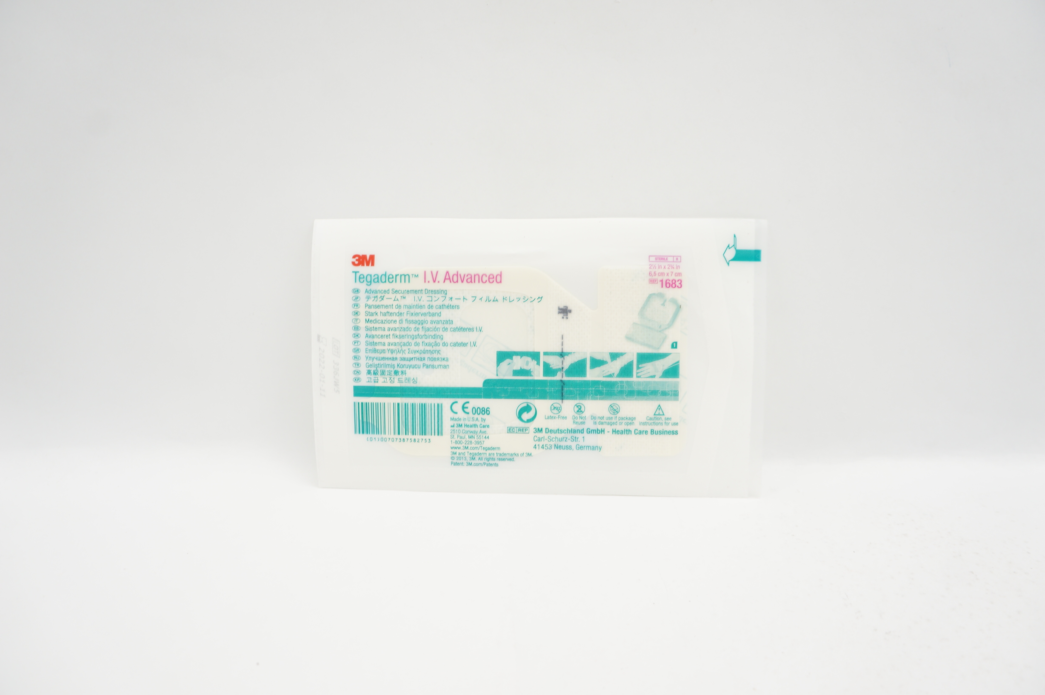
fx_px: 783
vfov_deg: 47.8
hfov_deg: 67.4
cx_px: 522
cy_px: 348
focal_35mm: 27
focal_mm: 18
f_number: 6.3
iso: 200
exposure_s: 1/30
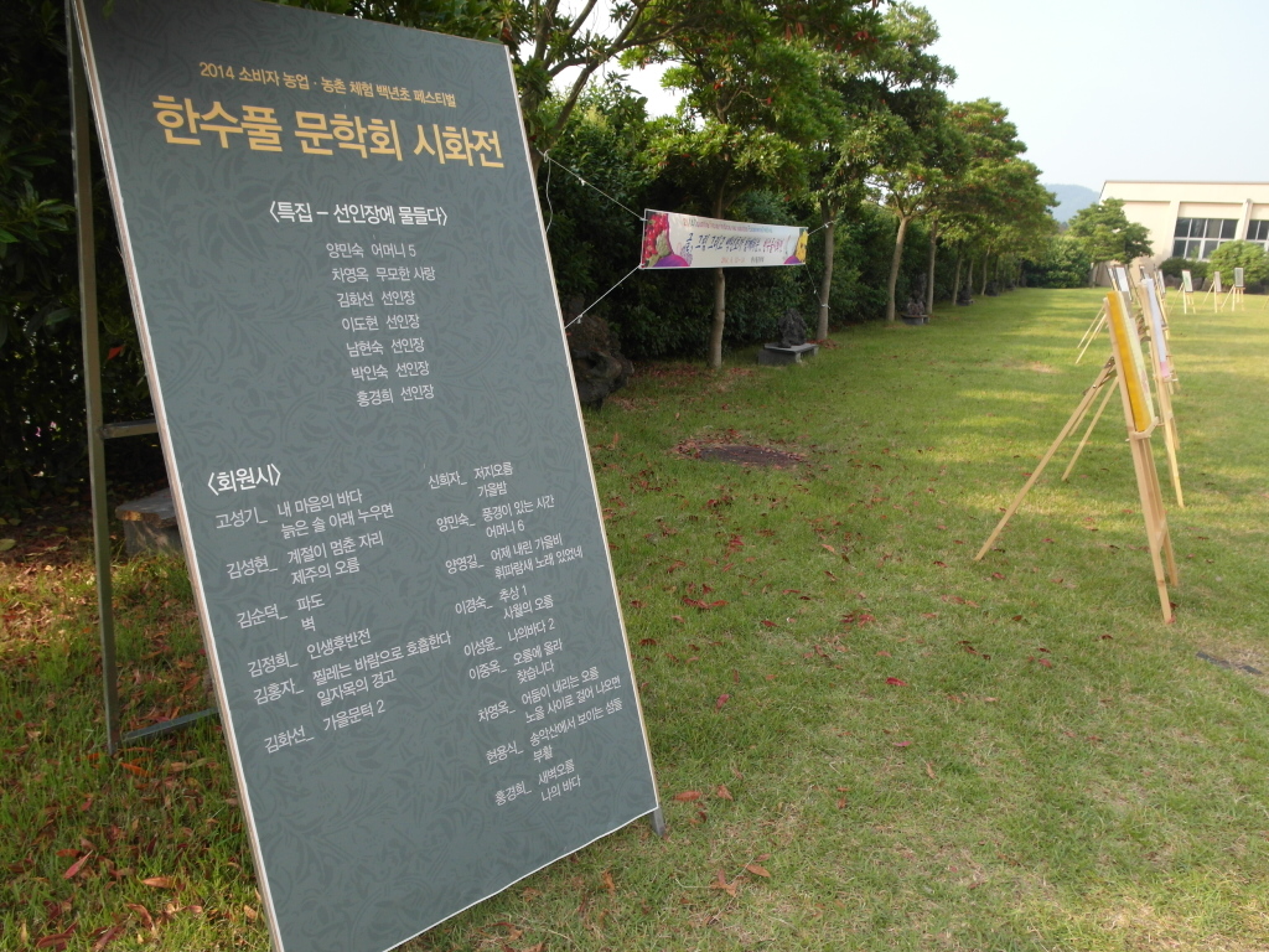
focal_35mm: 24
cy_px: 476
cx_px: 634
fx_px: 880
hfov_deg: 71.6
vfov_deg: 56.8
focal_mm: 5.2
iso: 80
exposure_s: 1/180
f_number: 3.9
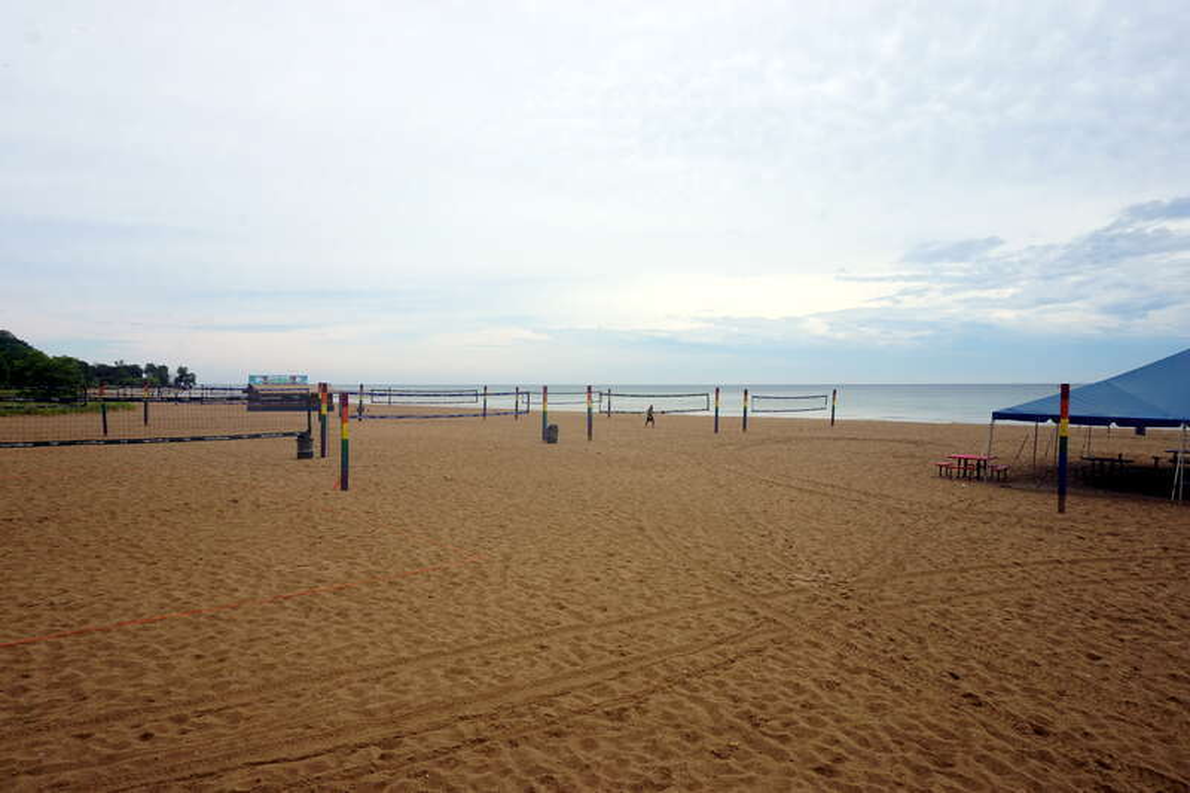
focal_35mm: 24
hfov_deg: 73.8
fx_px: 793
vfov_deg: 53.1
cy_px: 396
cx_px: 595
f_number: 11
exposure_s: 1/200
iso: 100
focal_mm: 16
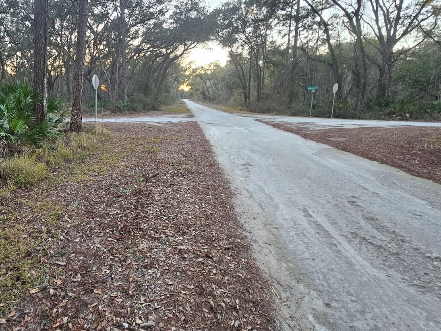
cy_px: 146
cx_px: 129
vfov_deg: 68.4
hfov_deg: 80.3
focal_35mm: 19
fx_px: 242
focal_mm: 2.2
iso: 100
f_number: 2.2
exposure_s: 1/60
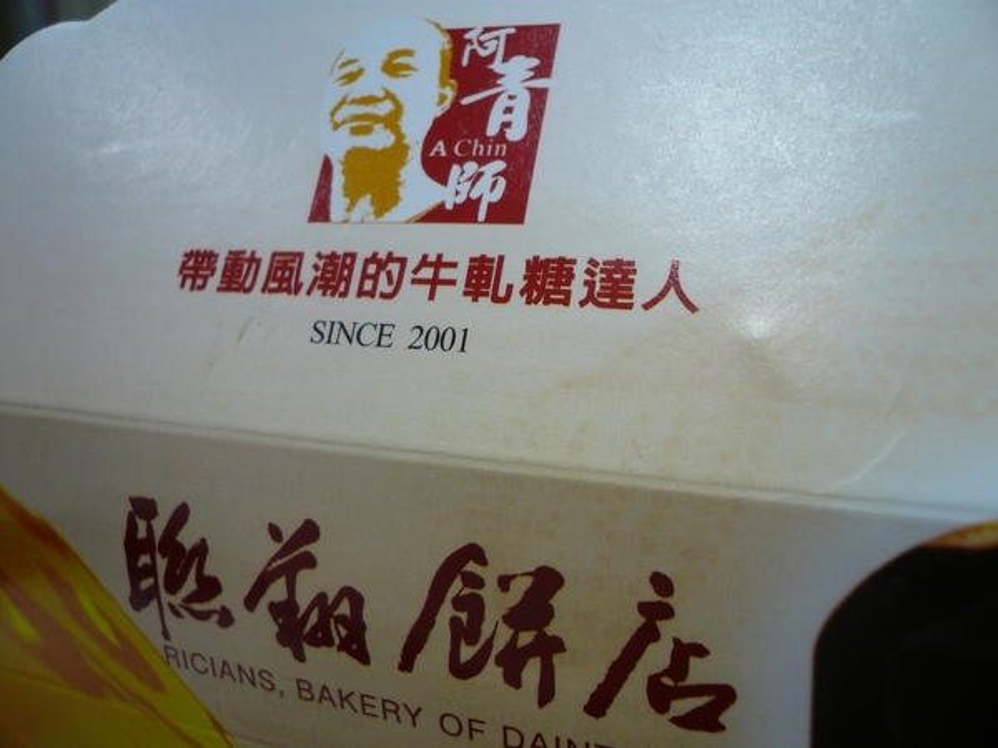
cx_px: 499
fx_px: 807
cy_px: 374
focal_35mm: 28
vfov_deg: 49.7
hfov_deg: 63.4
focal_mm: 4.6
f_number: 2.8
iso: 100
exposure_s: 1/20
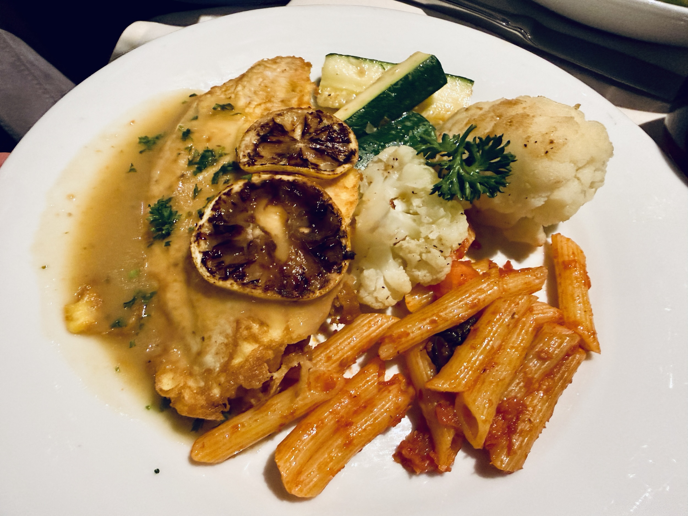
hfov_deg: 71.6
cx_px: 344
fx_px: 477
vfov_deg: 56.8
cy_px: 258
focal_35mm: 24
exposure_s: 1/60
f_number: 2.2
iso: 640
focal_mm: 2.22
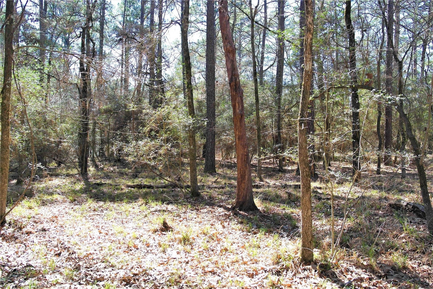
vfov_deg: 43.6
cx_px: 216
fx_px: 361
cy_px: 144
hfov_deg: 61.9
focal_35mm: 30
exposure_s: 1/125
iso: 100
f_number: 4.5
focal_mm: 20
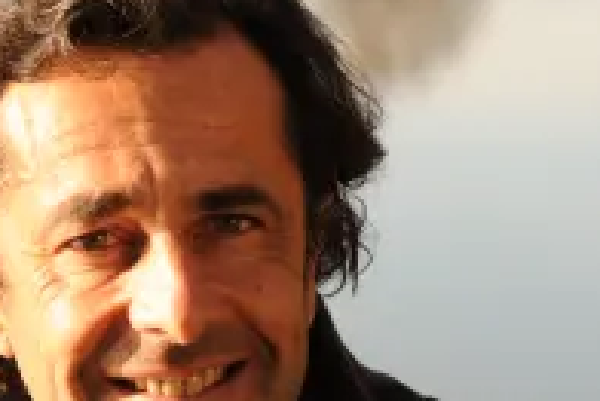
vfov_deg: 6.4
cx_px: 181
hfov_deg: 9.6
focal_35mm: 214
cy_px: 294
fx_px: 3569
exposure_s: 1/200
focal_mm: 105
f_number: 10
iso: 200
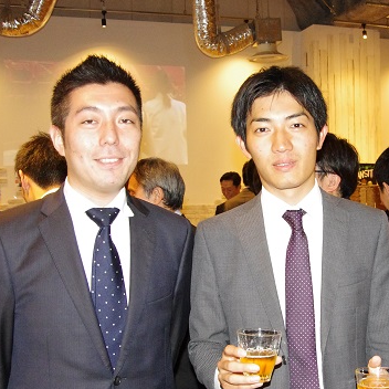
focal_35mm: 52
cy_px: 230
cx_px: 295
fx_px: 661
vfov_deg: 32.7
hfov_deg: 32.1
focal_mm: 18
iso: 3200
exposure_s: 1/50
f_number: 4
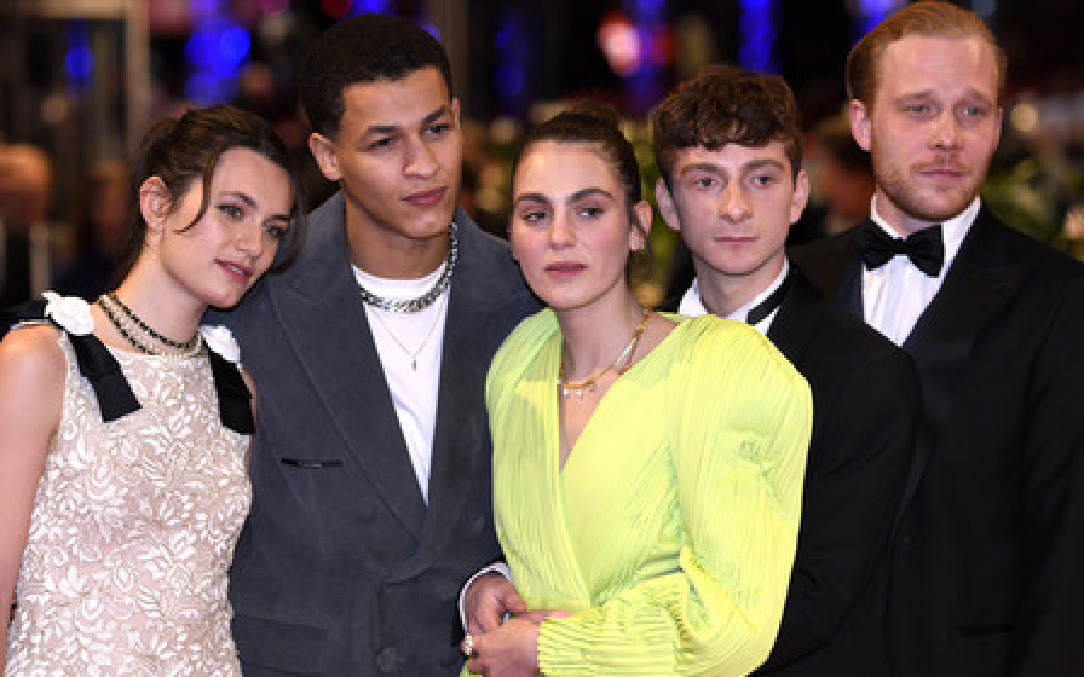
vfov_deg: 10.5
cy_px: 338
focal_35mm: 125
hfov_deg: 16.7
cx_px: 541
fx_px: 3693
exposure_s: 1/500
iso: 1250
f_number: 3.5
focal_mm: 122
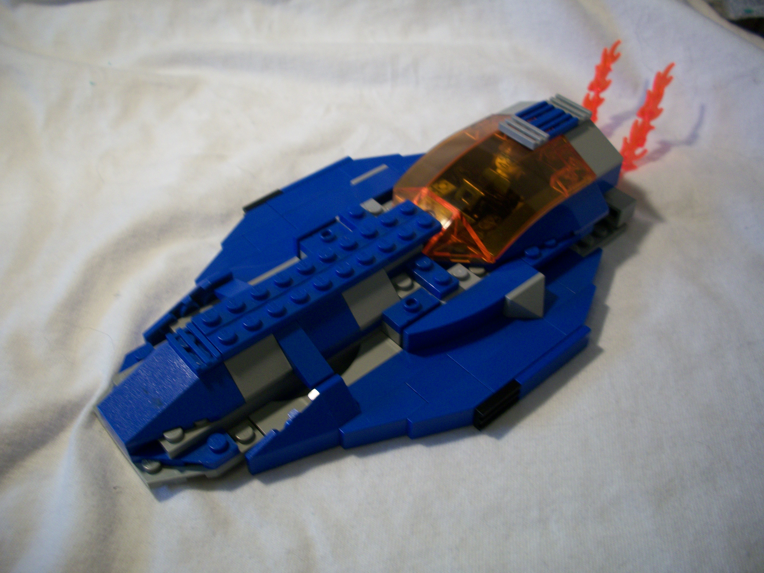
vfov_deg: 40.7
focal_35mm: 35
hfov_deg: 52.6
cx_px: 382
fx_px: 772
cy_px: 286
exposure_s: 1/30
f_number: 3.1
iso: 106
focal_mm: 6.3
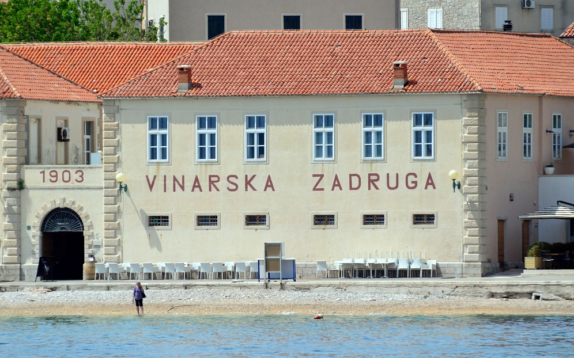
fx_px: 7179
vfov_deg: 2.9
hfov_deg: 4.6
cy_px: 177
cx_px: 287
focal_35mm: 459
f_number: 6.3
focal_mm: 300
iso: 1250
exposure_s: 1/8000
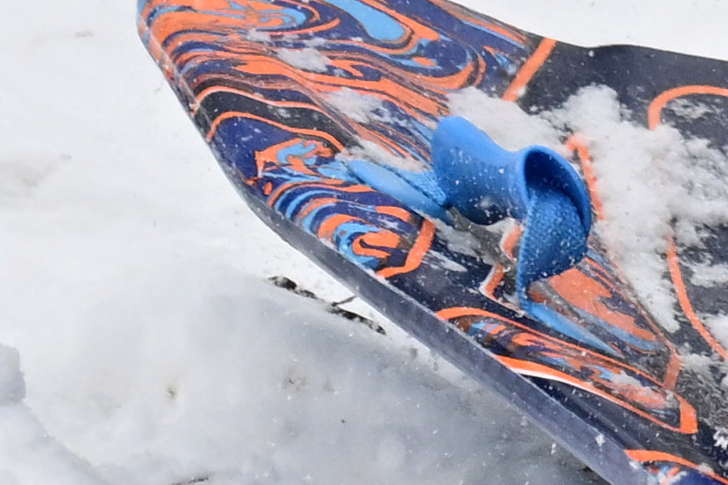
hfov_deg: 0.8
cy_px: -226
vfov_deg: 0.5
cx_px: 1569
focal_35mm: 2516
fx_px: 50846
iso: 800
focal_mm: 250
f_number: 5.6
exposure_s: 1/2500
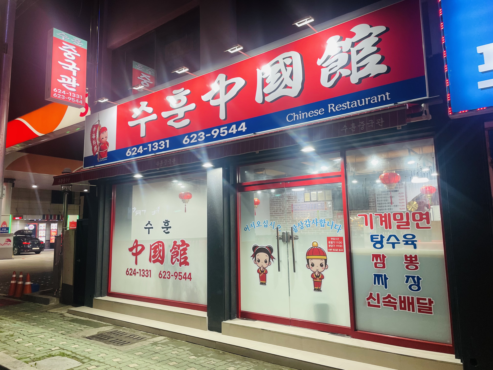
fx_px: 370
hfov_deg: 67.3
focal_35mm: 26
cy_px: 185
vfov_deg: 53.1
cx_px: 246
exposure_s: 1/60
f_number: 1.6
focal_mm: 4.2
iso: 64
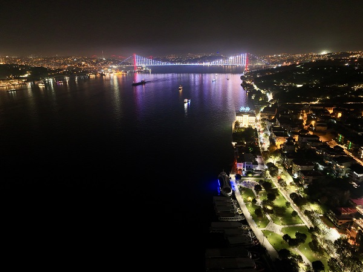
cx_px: 182
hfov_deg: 71.6
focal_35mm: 24
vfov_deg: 56.7
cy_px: 136
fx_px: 251
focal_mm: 12.29
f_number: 2.8
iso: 1520
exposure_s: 1/4
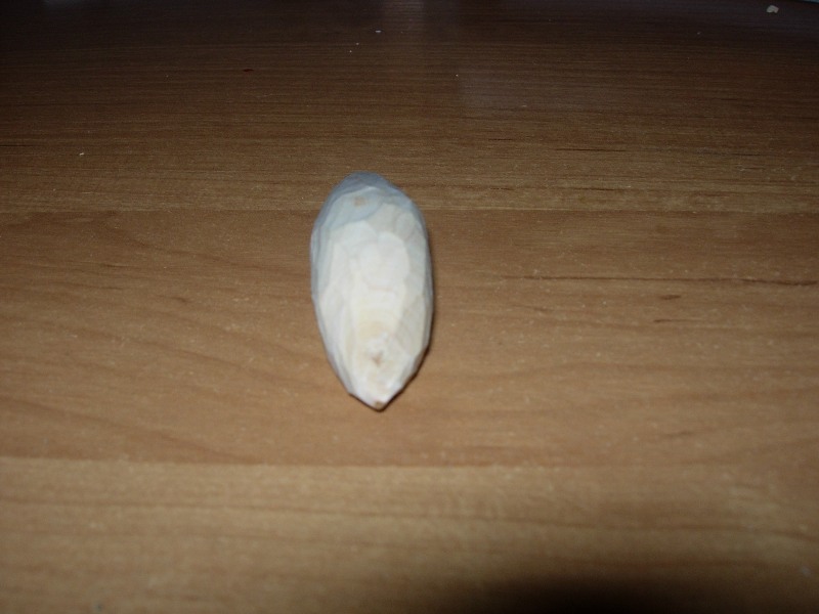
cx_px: 410
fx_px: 899
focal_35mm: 38
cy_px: 307
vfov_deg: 37.7
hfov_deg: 49.0
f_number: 4.8
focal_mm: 7.8
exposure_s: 1/64
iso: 79
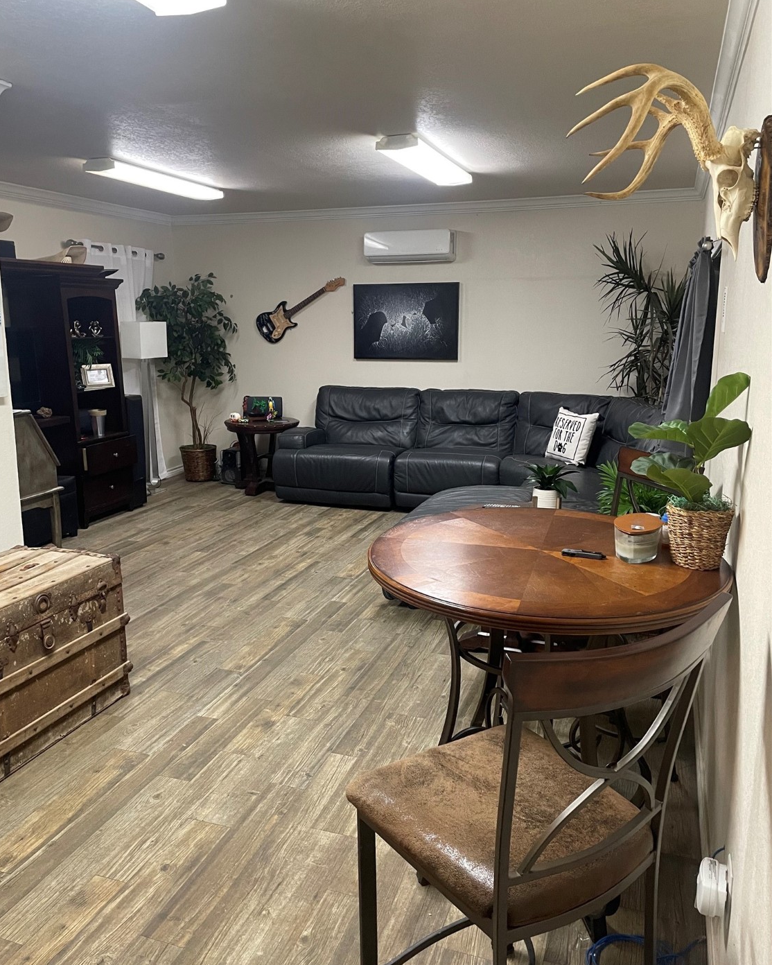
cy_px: 485
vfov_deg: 62.2
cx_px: 374
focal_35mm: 28
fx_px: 800
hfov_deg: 51.5
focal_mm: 4.2
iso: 400
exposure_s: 1/60
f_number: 1.6
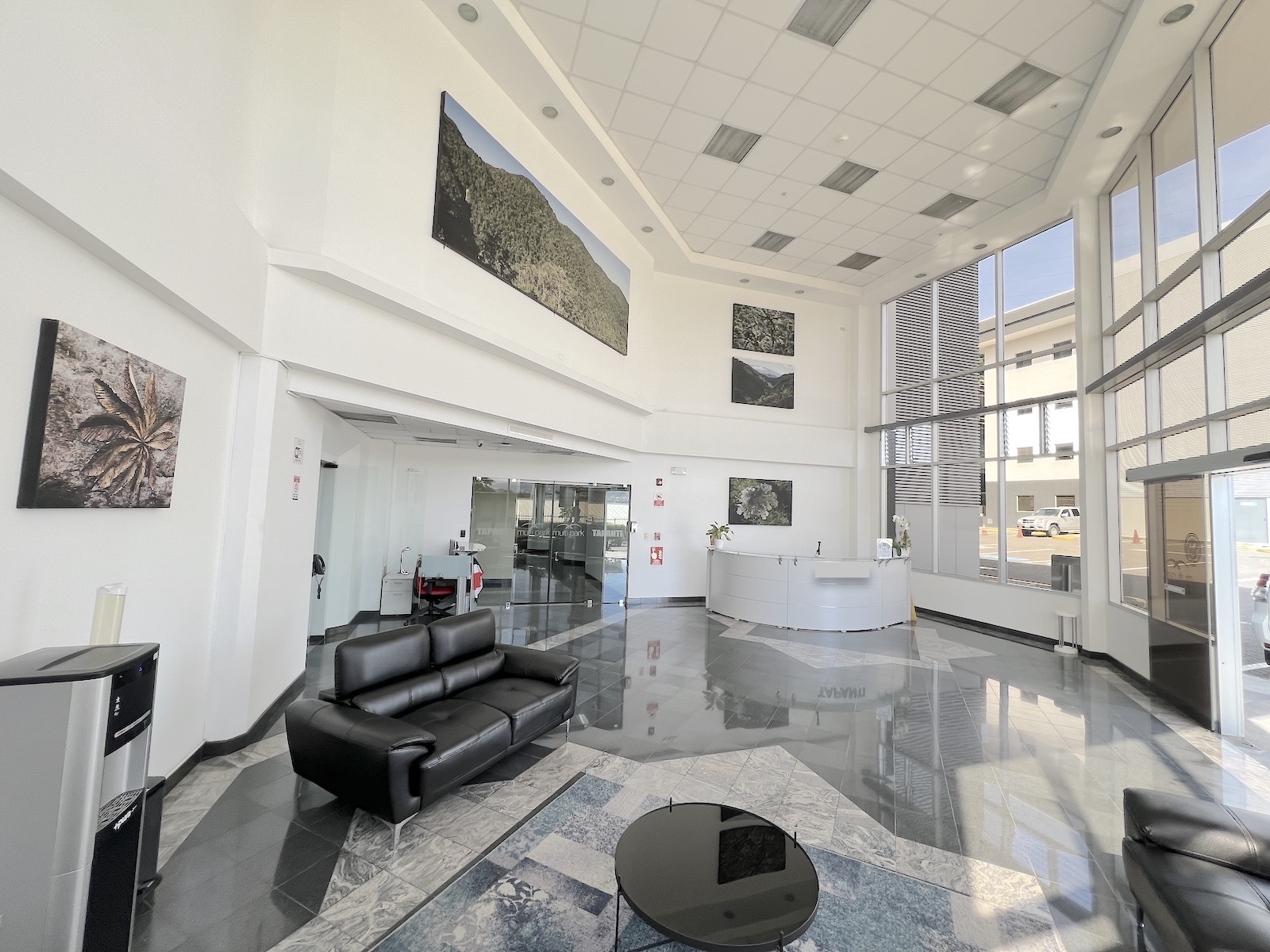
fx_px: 477
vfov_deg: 89.9
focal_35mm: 13
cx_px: 635
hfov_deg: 106.2
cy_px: 476
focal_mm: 1.57
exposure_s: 1/137
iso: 32
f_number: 1.8
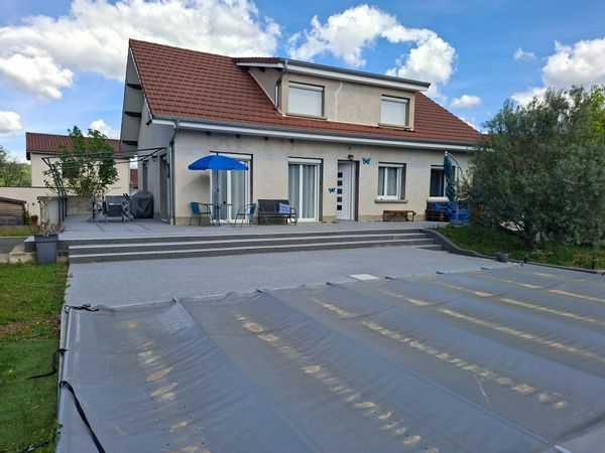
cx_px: 302
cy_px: 226
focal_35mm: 23
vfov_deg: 58.9
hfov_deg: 73.9
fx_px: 402
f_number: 1.8
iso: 50
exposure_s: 1/1575
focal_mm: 5.54
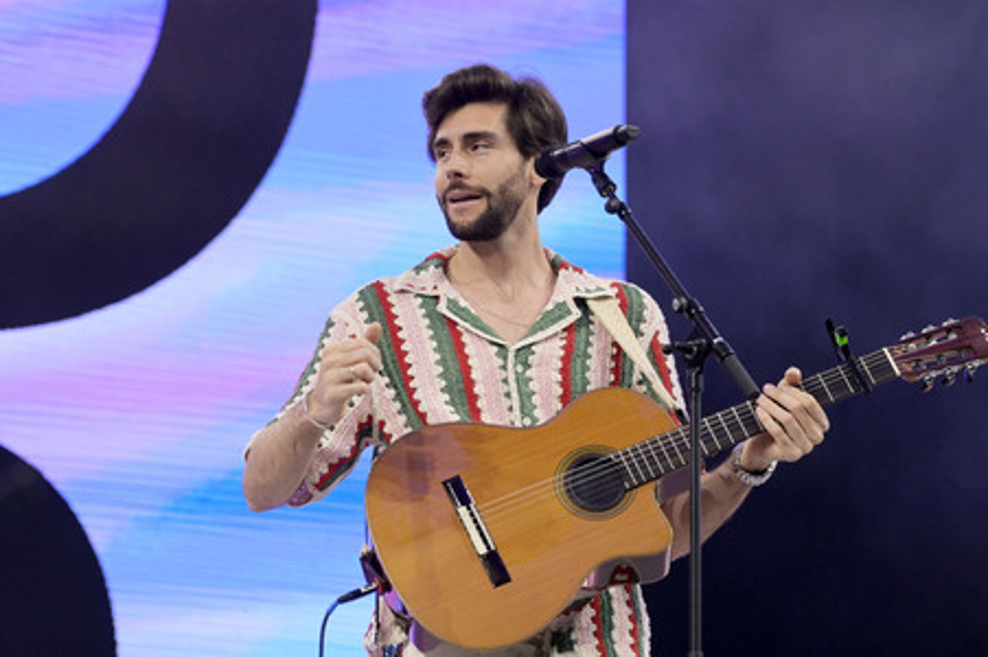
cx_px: 494
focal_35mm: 200
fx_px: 5485
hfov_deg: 10.3
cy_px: 328
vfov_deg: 6.9
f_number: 6.3
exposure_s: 1/1600
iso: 4000
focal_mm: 200
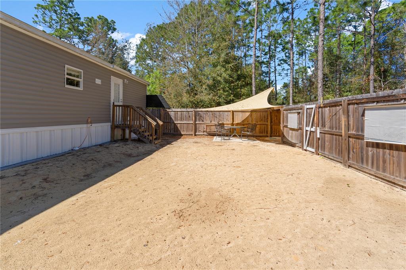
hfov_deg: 96.8
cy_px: 135
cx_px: 203
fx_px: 180
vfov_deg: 73.7
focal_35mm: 16
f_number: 22
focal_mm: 16
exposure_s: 1/8
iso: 125
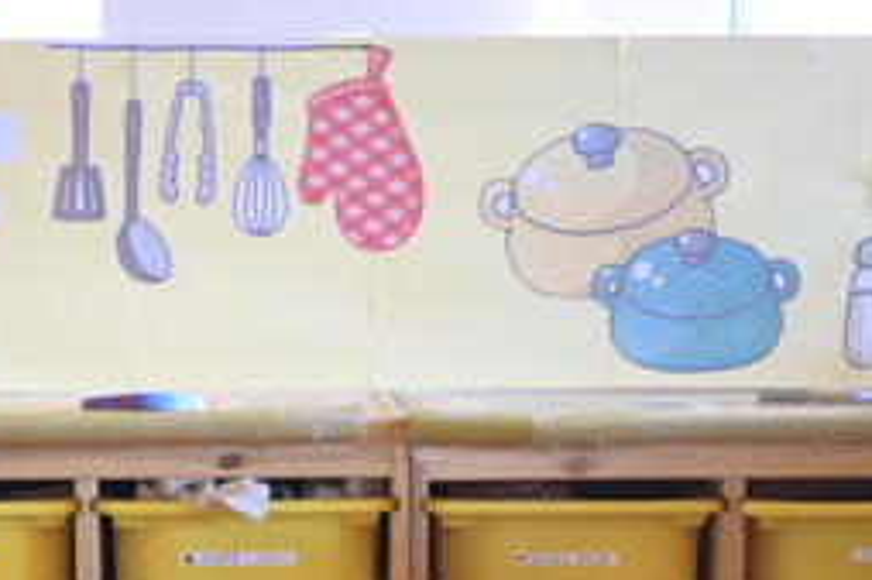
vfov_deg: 11.1
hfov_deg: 16.6
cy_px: 484
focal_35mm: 123
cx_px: 271
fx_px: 2977
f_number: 2.8
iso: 800
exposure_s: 1/100
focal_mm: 52
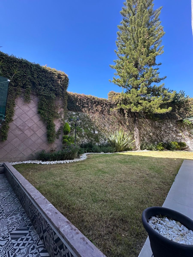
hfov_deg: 85.7
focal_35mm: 14
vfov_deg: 102.1
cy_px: 128
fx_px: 104
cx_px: 96
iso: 40
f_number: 2.2
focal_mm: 2.22
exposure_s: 1/296
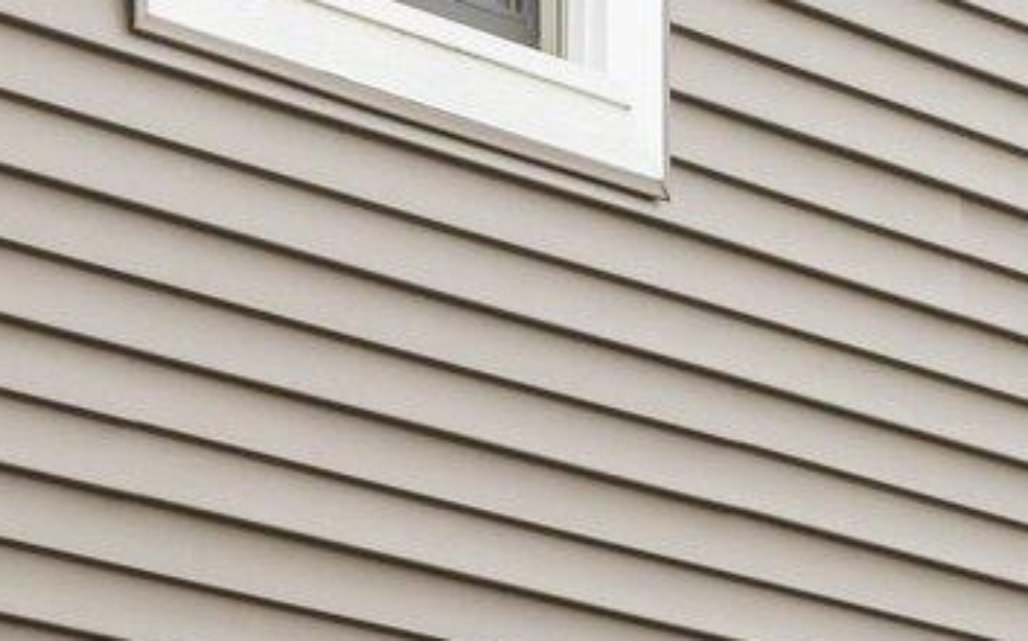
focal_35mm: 213
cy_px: 1875
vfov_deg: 5.8
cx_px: -1878
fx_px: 5963
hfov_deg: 8.5
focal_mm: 24
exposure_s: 1/125
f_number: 8
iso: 400
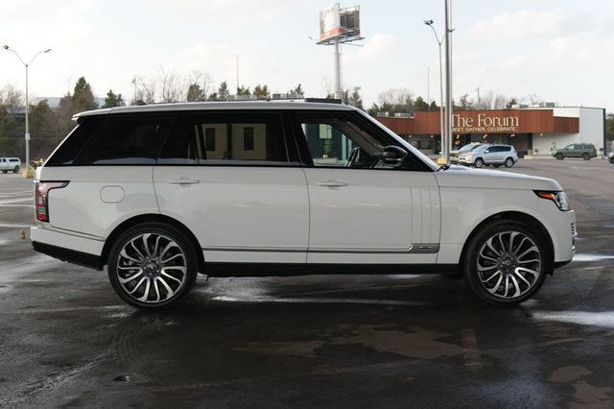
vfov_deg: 29.8
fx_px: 767
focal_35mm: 45
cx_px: 307
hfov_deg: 43.6
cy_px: 204
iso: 640
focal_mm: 30
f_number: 4
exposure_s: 1/60
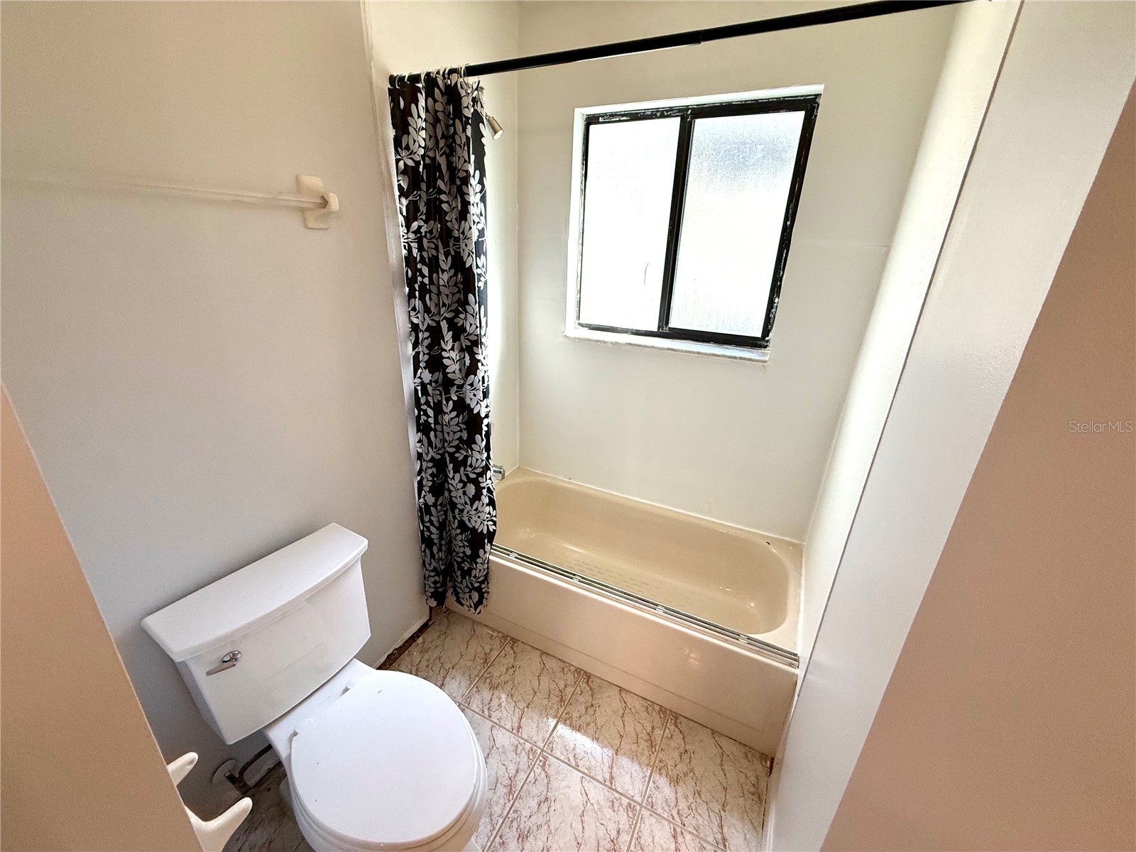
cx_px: 568
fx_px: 459
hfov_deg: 102.1
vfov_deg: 85.7
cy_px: 426
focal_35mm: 14
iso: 320
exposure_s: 1/120
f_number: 2.2
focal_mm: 2.22
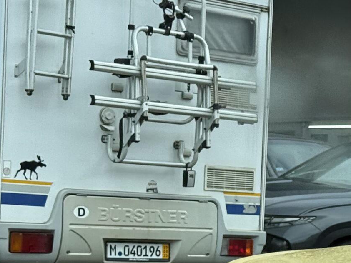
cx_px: 495
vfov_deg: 10.1
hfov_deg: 12.9
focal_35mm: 146
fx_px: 1480
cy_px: 260
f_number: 1.78
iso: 80
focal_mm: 6.76
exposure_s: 1/1285
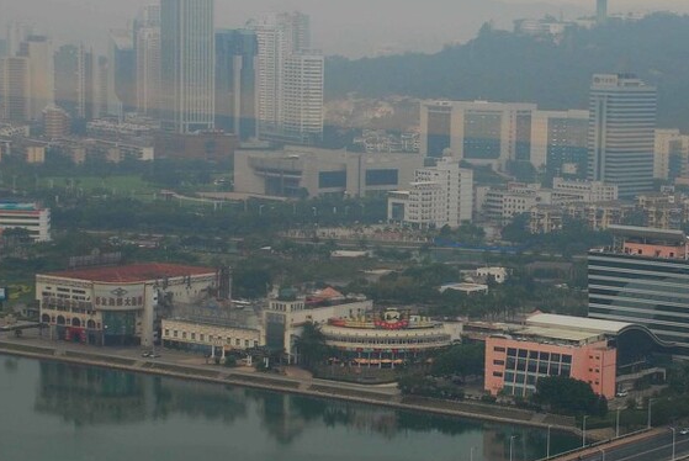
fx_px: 1973
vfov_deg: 13.3
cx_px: 550
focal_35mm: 103
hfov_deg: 19.6
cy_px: 268
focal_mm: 32
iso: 100
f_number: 5
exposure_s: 1/80
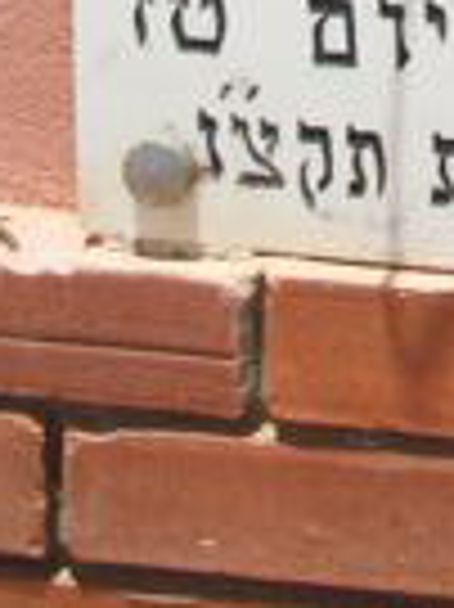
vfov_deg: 11.8
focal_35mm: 147
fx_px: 2575
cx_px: 692
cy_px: -662
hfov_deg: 9.8
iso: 80
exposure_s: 1/172
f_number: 8.8
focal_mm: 5.7
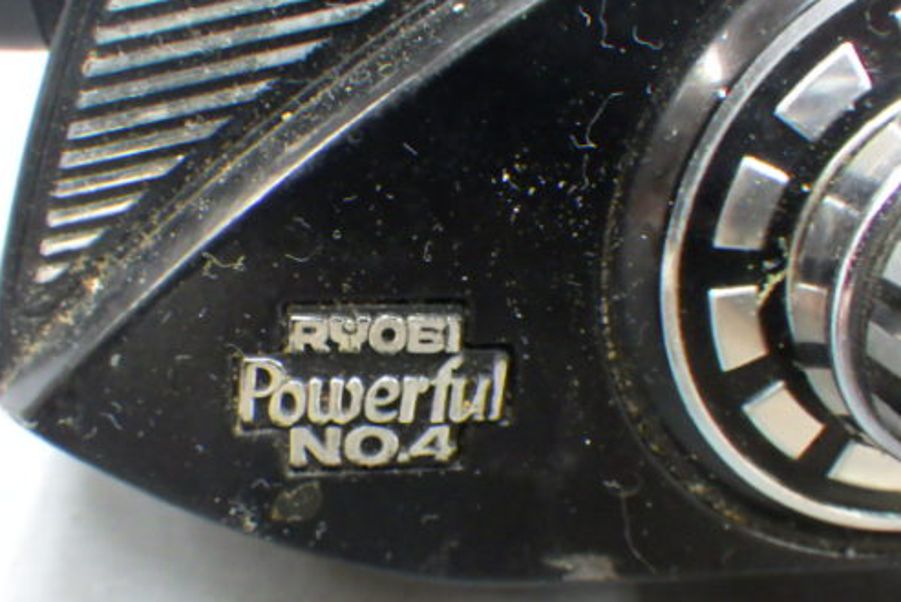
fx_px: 1076
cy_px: 315
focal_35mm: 43
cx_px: 397
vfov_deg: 31.2
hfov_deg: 45.3
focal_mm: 6.1
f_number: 3.8
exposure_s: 1/20
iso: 1600
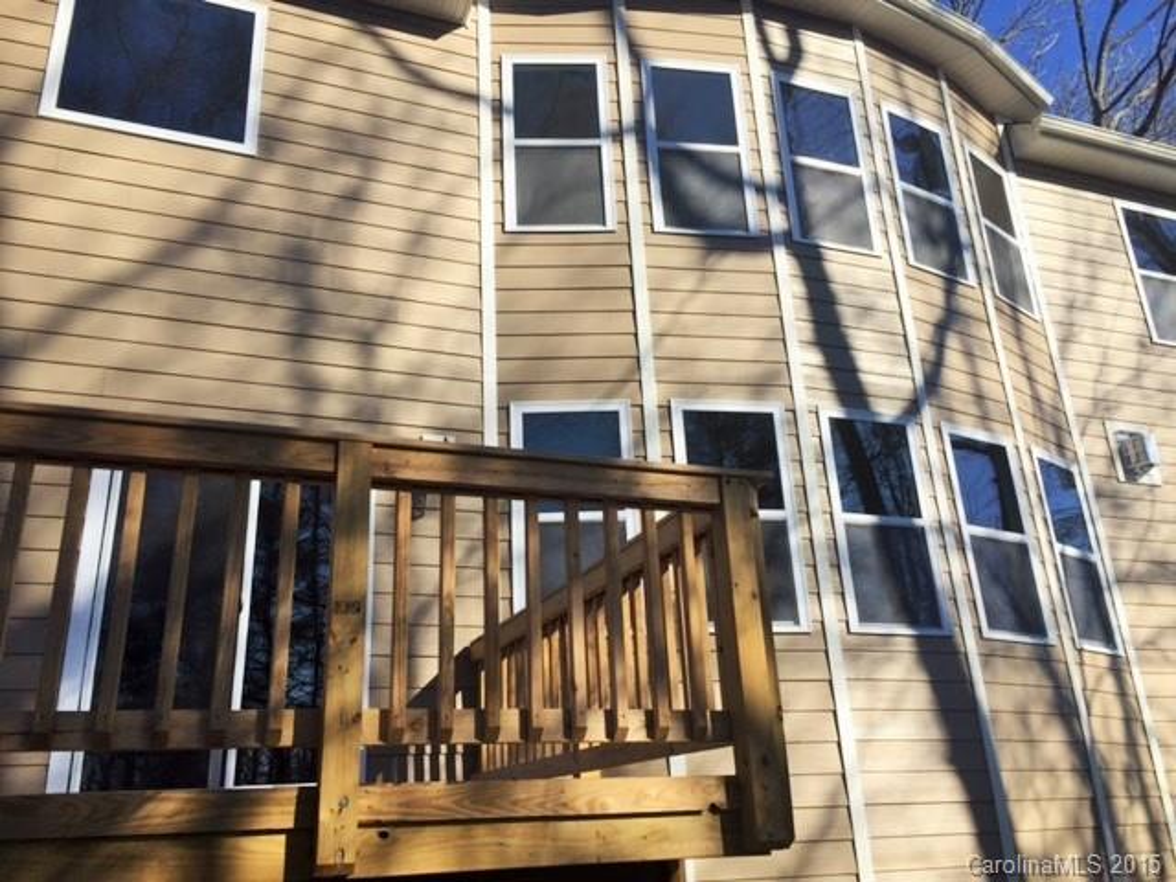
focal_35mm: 29
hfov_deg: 61.7
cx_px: 588
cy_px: 441
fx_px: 985
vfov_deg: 48.2
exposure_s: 1/1980
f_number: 2.2
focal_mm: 4.15
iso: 32
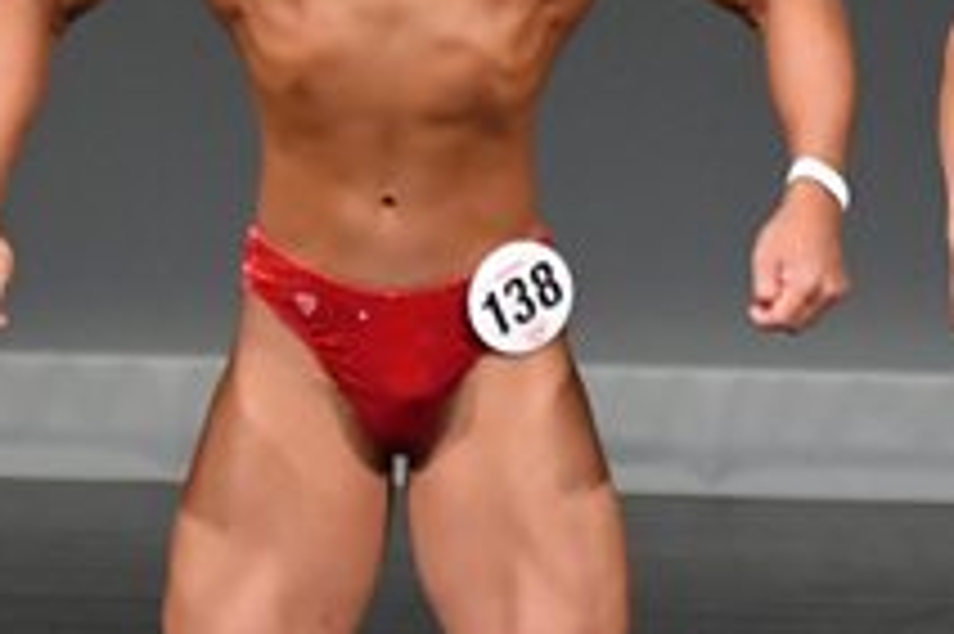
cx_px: 713
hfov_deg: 1.6
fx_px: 33363
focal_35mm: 1260
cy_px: 283
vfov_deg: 1.1
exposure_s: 1/400
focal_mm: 230
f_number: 5.6
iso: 4000
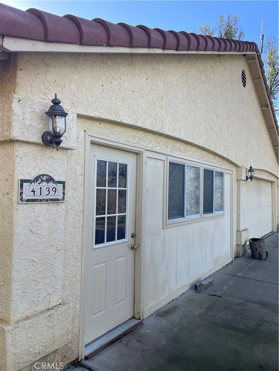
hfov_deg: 53.1
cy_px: 186
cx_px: 140
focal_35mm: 26
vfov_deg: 67.3
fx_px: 279
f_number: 1.6
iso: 32
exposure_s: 1/593
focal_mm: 4.2
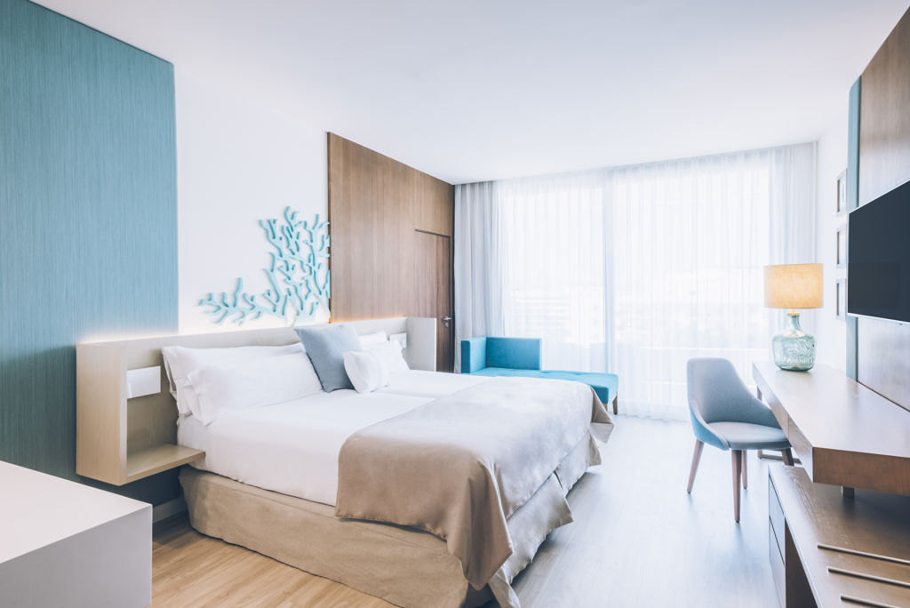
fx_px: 455
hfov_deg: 90.0
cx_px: 455
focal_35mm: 18
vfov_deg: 67.5
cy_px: 304
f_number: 13
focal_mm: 12
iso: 320
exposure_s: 1/15
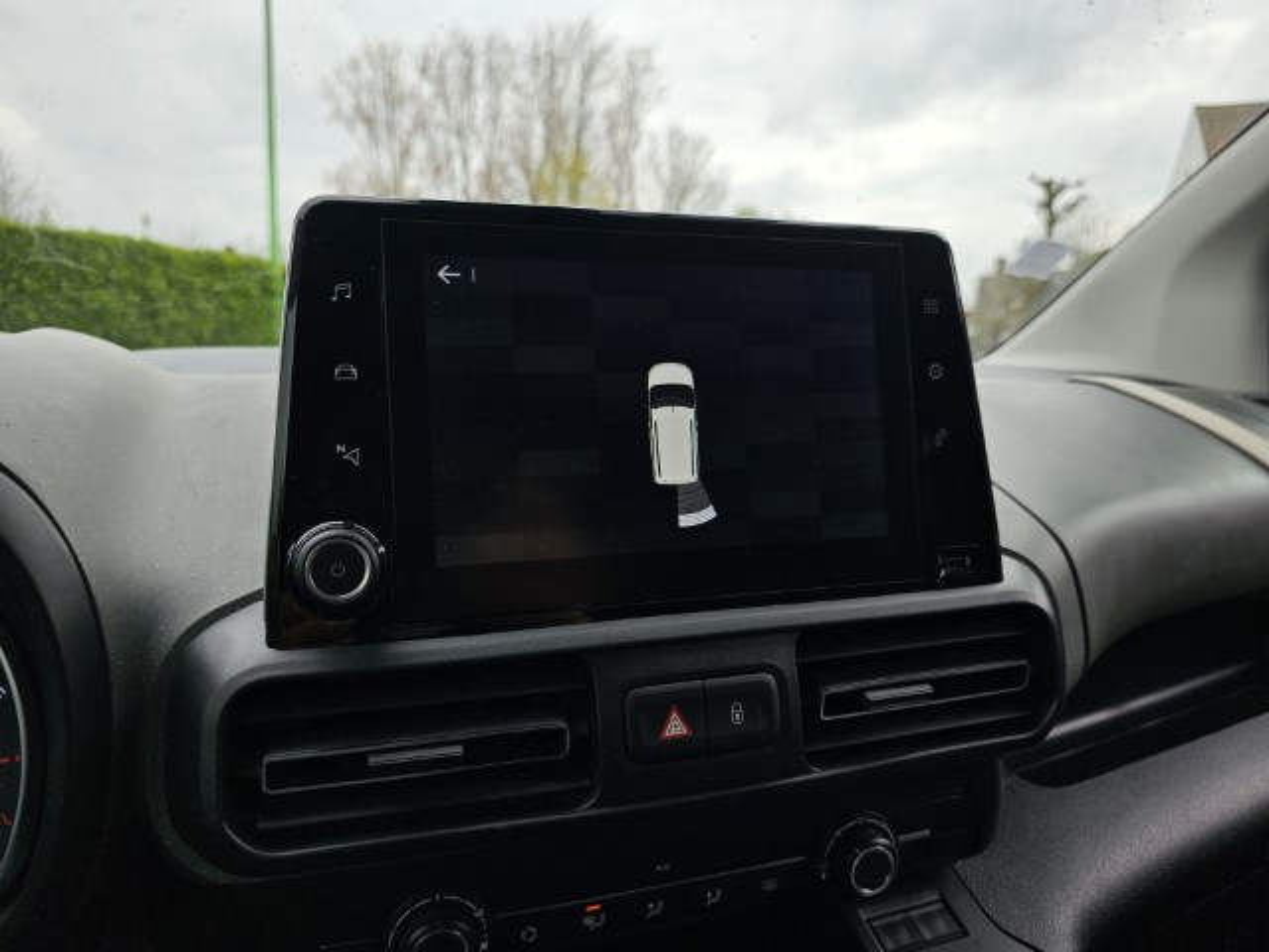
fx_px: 843
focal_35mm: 23
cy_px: 476
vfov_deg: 58.9
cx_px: 634
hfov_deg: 73.9
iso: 12
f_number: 1.7
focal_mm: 6.3
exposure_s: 1/119
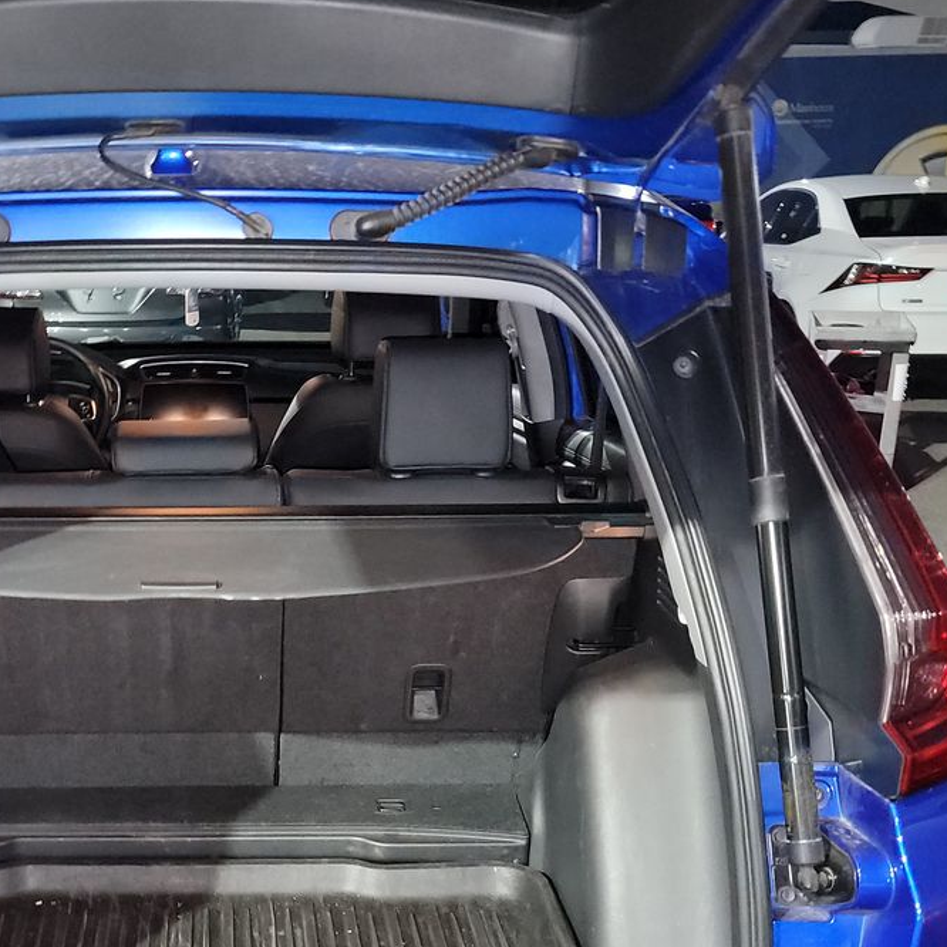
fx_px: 1579
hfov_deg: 32.5
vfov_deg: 32.6
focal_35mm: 51
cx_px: 191
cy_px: 732
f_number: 1.8
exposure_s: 1/9
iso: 1381
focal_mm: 6.7
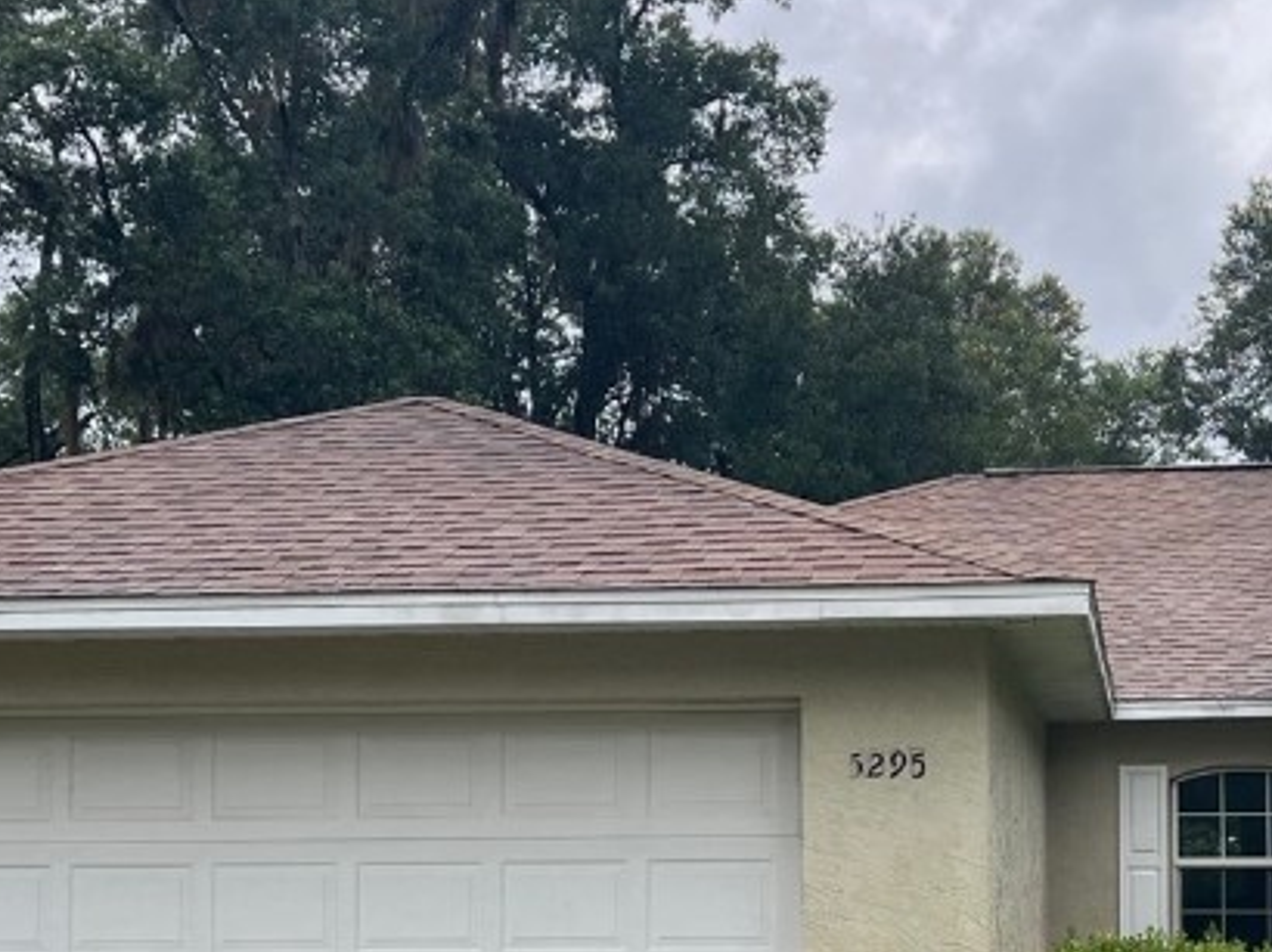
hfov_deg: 29.5
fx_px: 2387
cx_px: 894
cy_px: 757
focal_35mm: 65
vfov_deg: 22.3
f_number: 1.5
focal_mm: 5.7
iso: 50
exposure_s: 1/797
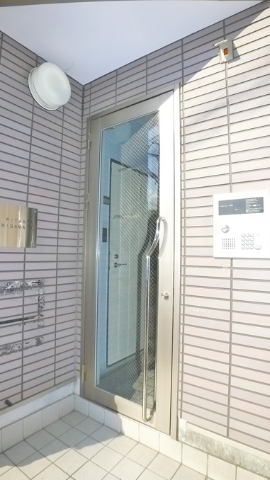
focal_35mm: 27
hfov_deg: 42.8
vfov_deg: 69.9
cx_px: 119
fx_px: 344
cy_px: 236
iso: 400
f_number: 4
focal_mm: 5.1
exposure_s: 1/640
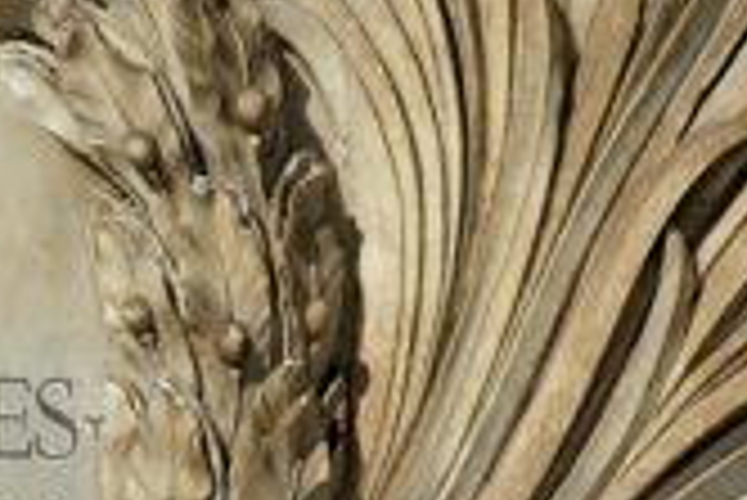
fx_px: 8058
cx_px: -601
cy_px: 365
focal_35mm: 388
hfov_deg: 5.2
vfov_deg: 3.5
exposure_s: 1/500
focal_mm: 70
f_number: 8
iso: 200
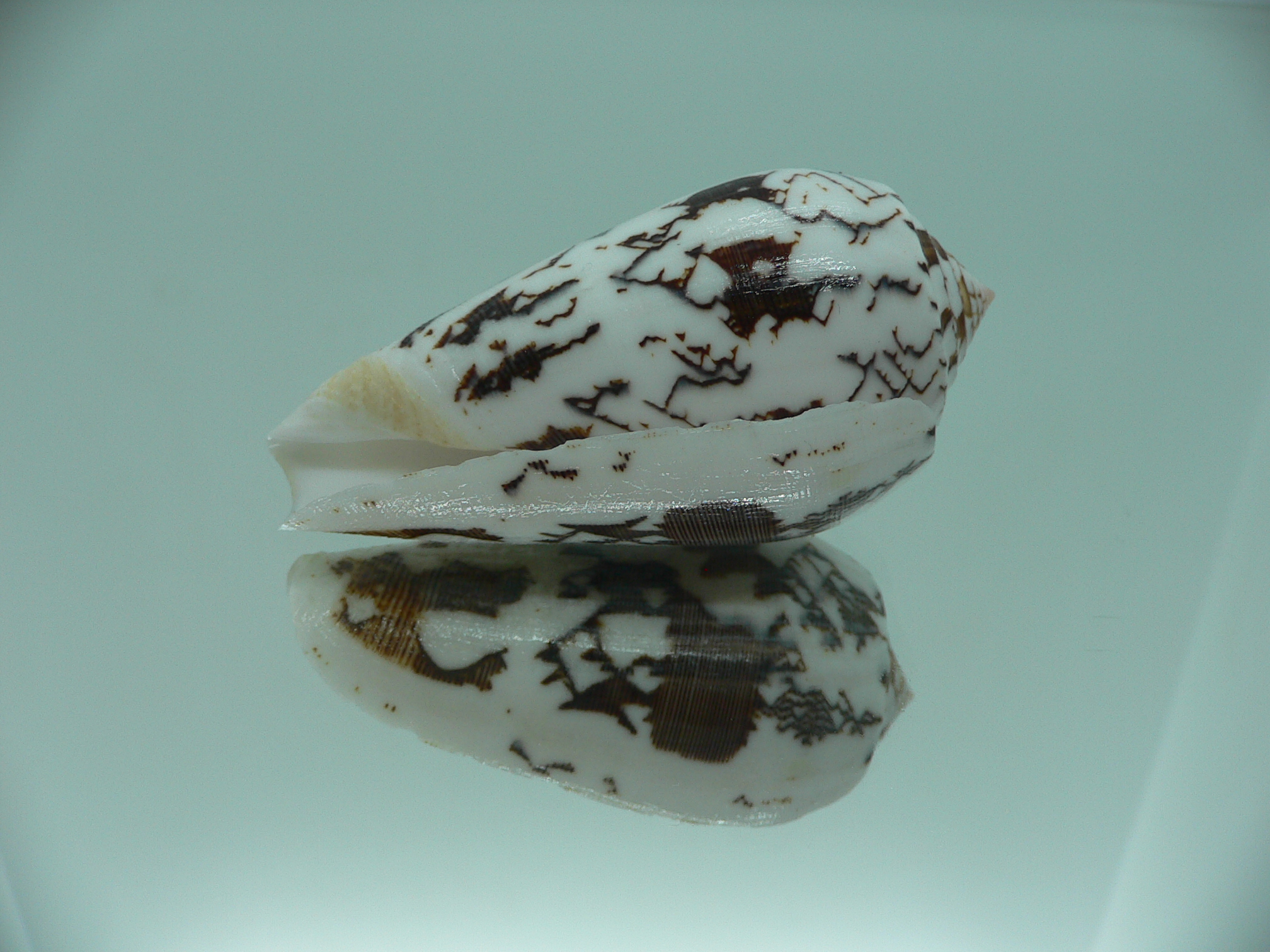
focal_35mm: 35
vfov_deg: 40.7
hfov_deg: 52.6
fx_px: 1284
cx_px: 635
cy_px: 476
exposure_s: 1/80
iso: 80
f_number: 2.8
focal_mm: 4.6
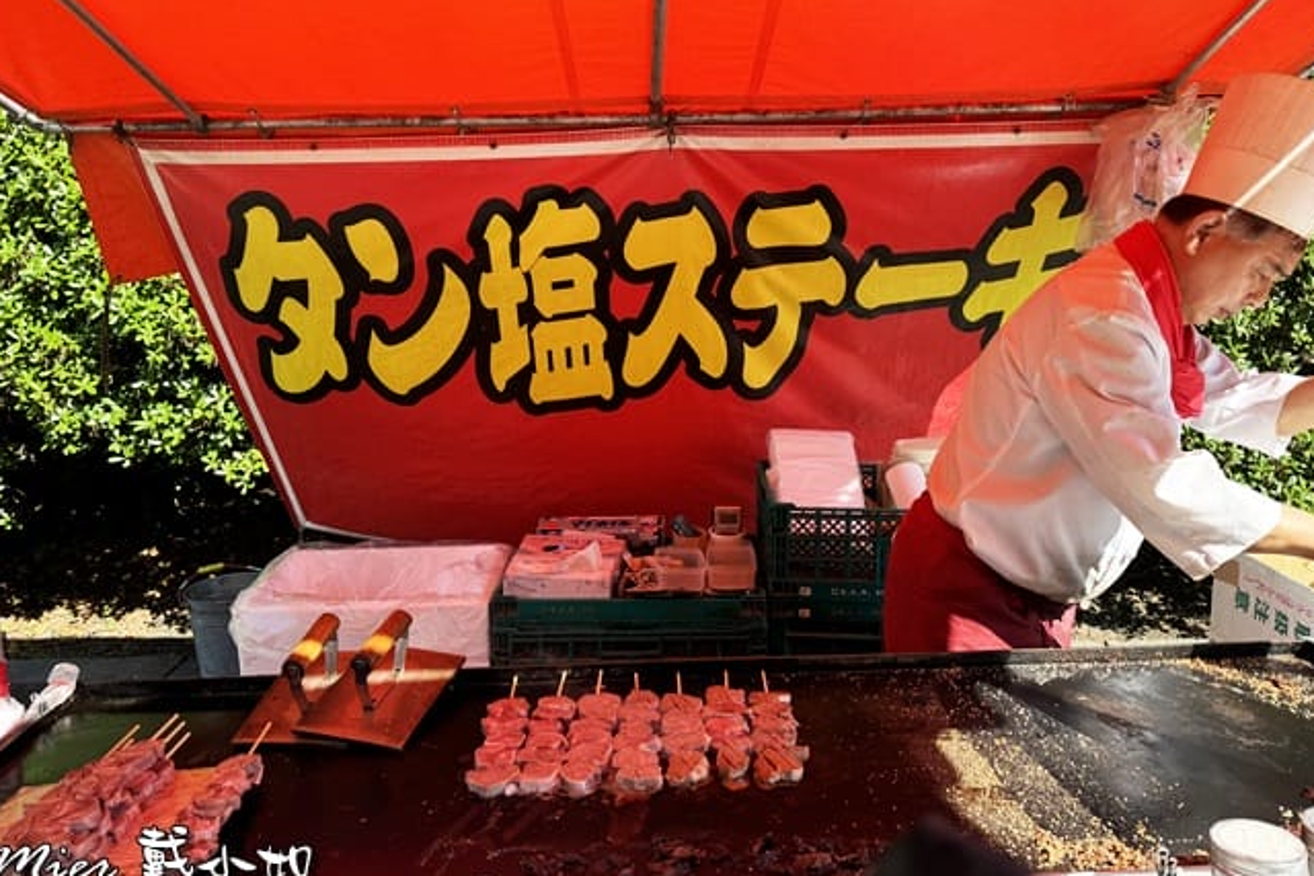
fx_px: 949
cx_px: 662
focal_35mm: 26
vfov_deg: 49.4
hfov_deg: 69.4
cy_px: 377
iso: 80
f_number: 1.78
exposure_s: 1/765
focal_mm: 6.76
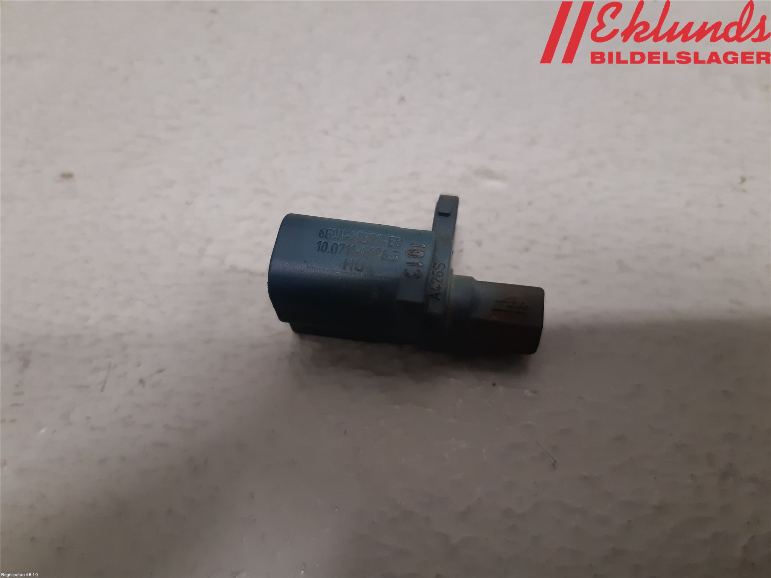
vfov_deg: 53.1
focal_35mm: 26
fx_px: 579
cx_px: 386
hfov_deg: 67.3
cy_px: 289
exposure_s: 1/50
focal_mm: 3.93
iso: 160
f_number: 1.7
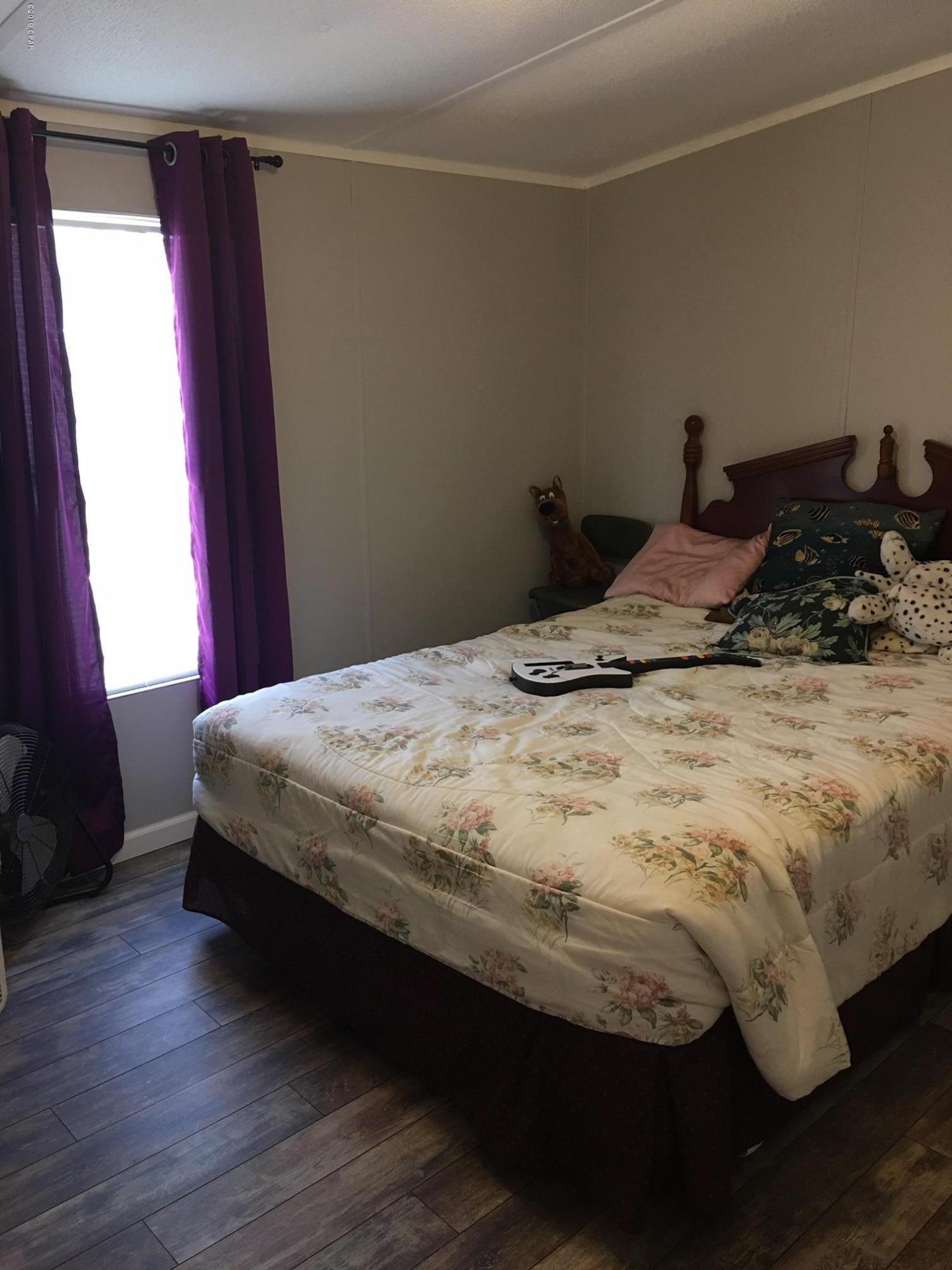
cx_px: 476
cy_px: 635
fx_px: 1063
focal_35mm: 29
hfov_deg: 48.2
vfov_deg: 61.7
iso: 50
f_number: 2.2
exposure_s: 1/15
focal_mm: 4.15
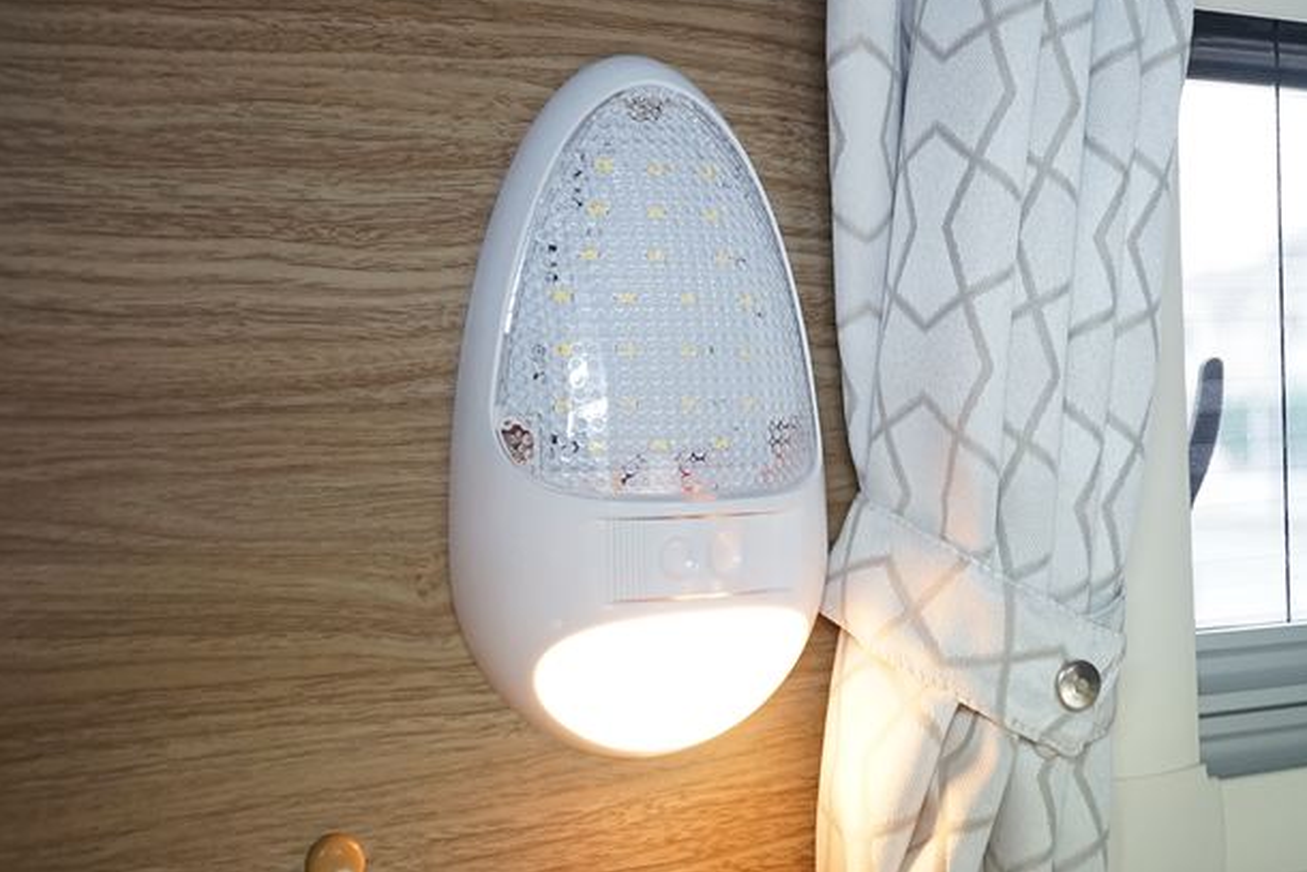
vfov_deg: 29.2
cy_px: 396
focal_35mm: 46
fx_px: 1670
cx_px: 664
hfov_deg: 42.7
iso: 1600
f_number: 4
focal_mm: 26
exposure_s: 1/60
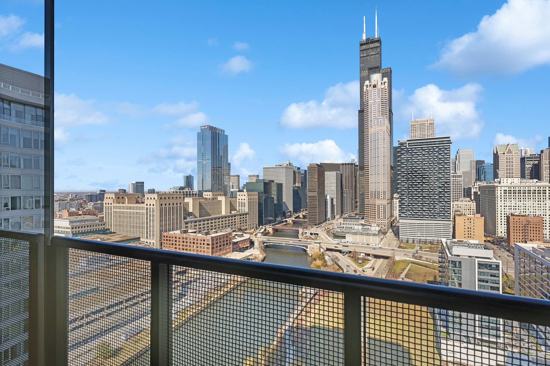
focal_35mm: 18
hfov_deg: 90.0
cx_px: 275
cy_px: 183
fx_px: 275
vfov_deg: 67.4
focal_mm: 18
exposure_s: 1/180
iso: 200
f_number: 9.5
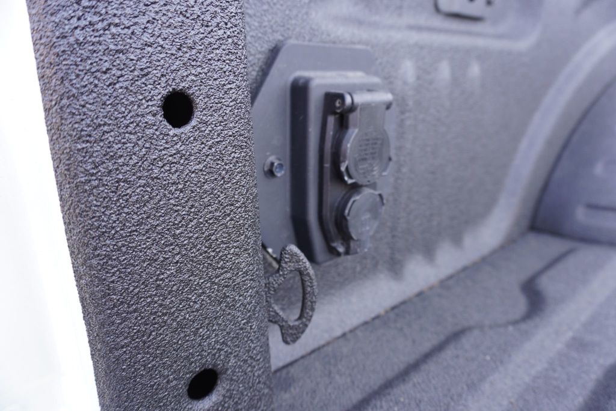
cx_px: 308
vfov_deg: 53.2
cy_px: 206
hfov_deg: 73.7
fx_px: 411
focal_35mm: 24
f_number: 4
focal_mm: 16
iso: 160
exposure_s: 1/60
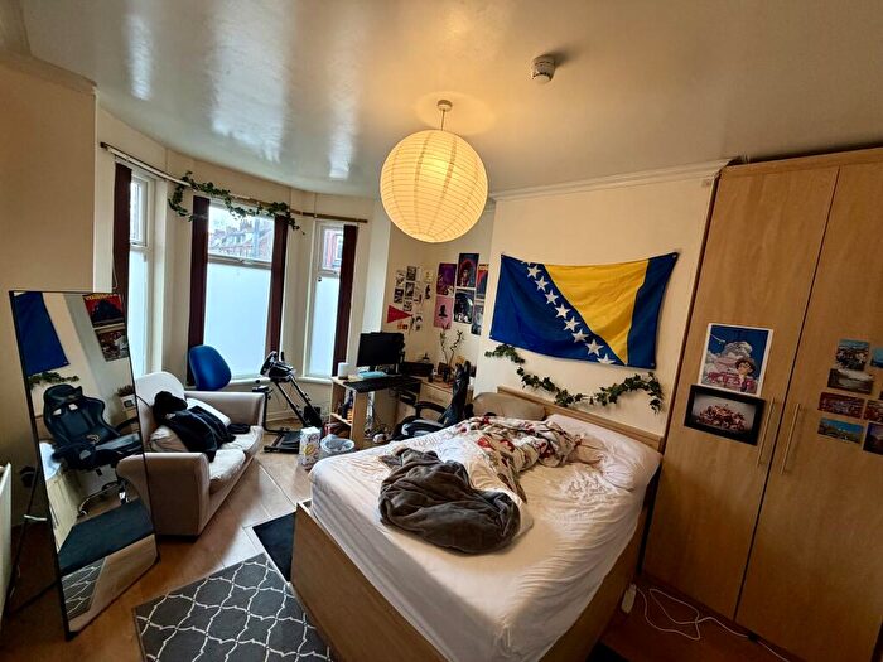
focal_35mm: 14
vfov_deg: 85.7
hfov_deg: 102.1
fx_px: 357
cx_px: 442
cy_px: 331
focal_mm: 2.22
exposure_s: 1/62
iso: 320
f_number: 2.2
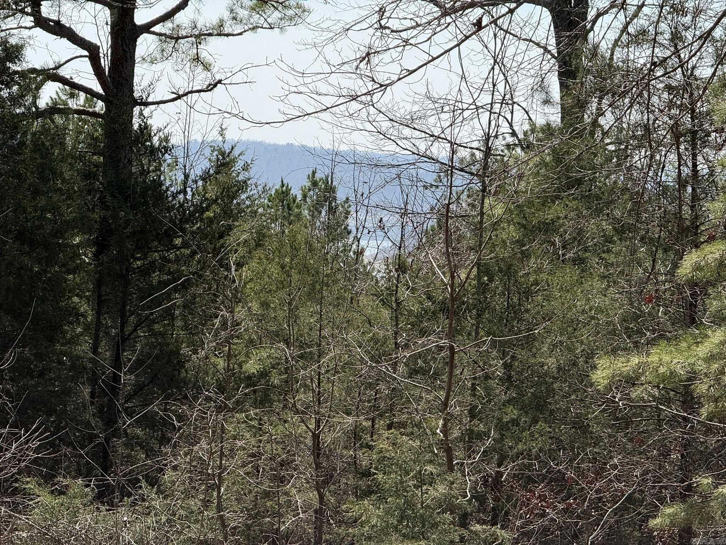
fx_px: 2517
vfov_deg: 12.3
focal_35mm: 120
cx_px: 363
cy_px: 272
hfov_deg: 16.4
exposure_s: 1/1451
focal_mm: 15.66
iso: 50
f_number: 2.8
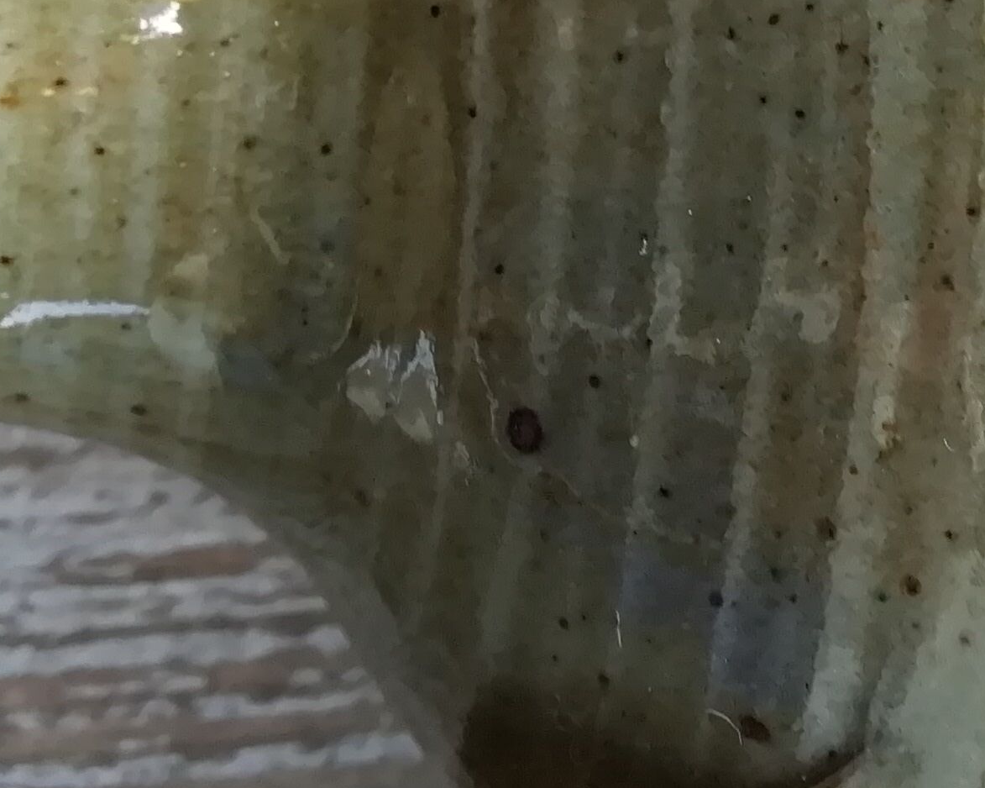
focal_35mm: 90
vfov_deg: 16.9
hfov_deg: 20.4
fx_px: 2623
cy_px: 125
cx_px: 1061
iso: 80
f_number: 2.2
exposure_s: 1/50
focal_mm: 3.21
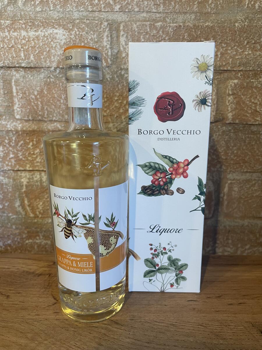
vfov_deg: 67.3
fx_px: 262
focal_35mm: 26
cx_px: 131
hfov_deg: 53.1
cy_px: 175
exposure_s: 1/50
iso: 64
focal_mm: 4.2
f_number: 1.6
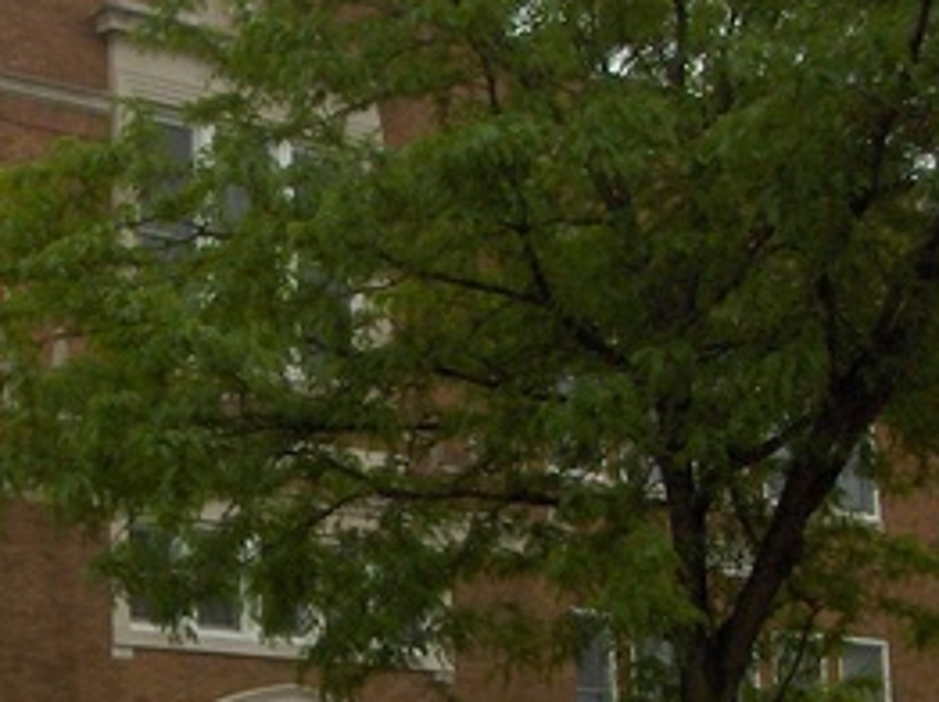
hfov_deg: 18.0
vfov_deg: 13.7
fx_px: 2900
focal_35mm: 107
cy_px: 612
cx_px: 32
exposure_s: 1/621
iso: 100
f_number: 2.6
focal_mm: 5.8
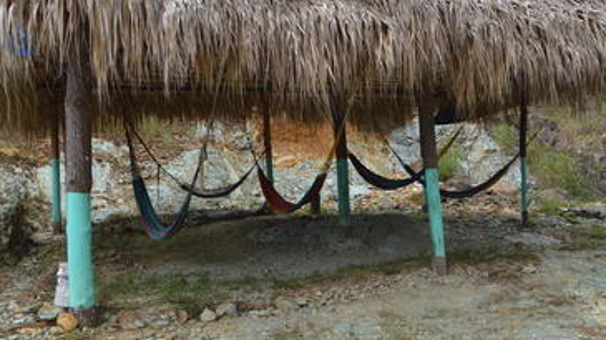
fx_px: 691
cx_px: 337
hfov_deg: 47.3
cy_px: 141
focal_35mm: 43
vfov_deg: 27.6
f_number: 10
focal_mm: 20
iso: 200
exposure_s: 1/125
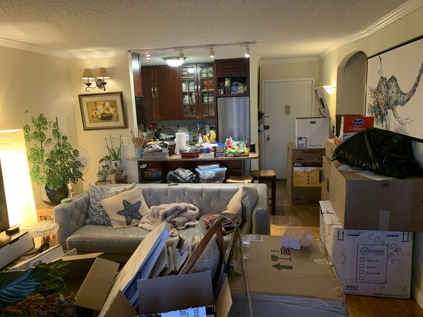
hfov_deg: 67.3
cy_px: 158
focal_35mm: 26
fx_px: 318
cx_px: 212
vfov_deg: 53.1
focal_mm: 4.25
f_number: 1.8
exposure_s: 1/60
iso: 320
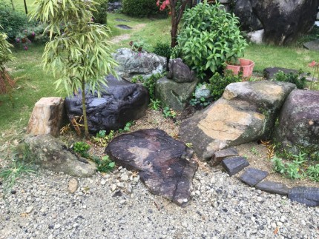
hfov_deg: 61.6
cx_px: 160
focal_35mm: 29
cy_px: 120
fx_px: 267
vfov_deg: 48.3
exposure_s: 1/135
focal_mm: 4.15
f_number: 2.2
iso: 25
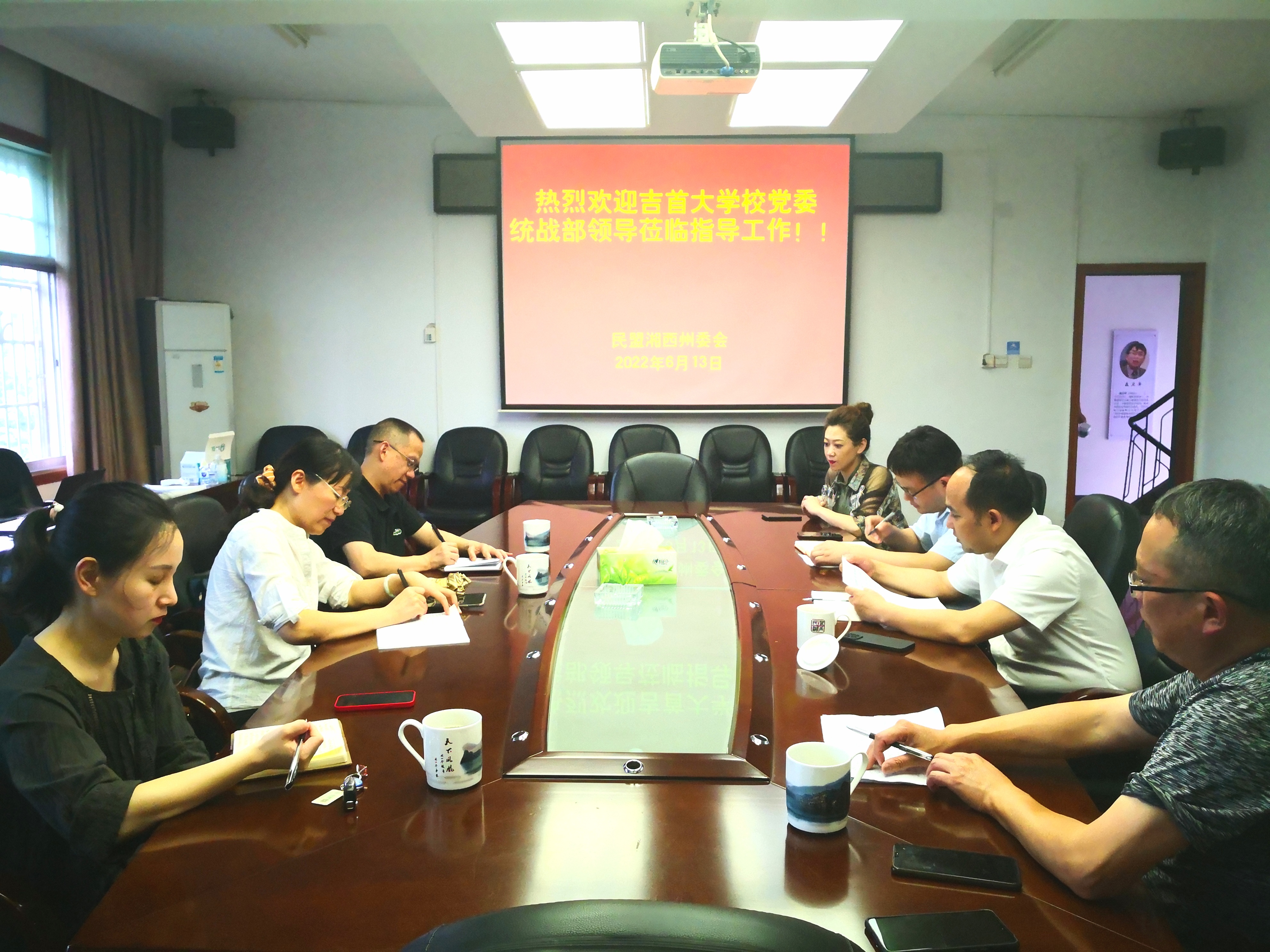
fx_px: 991
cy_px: 476
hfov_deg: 65.3
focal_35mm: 27
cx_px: 635
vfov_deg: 51.4
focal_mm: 3.95
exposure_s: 1/100
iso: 400
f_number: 1.6
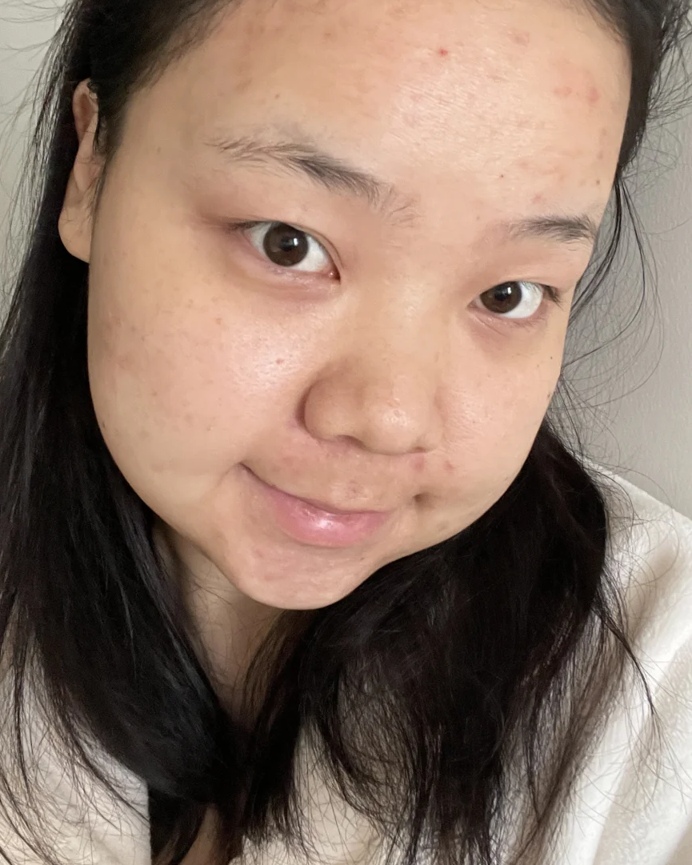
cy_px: 346
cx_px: 338
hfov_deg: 38.2
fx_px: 998
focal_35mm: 39
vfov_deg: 46.6
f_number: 2.2
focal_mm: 2.71
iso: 400
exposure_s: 1/38
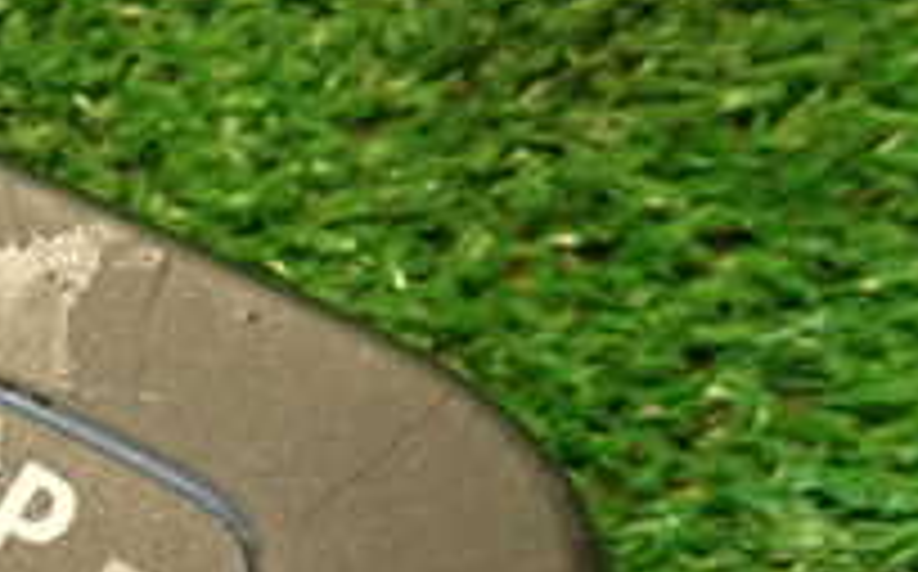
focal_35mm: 78
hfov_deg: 22.6
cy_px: 770
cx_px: -382
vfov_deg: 15.7
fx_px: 1949
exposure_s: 1/30
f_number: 2
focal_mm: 4.5
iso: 250
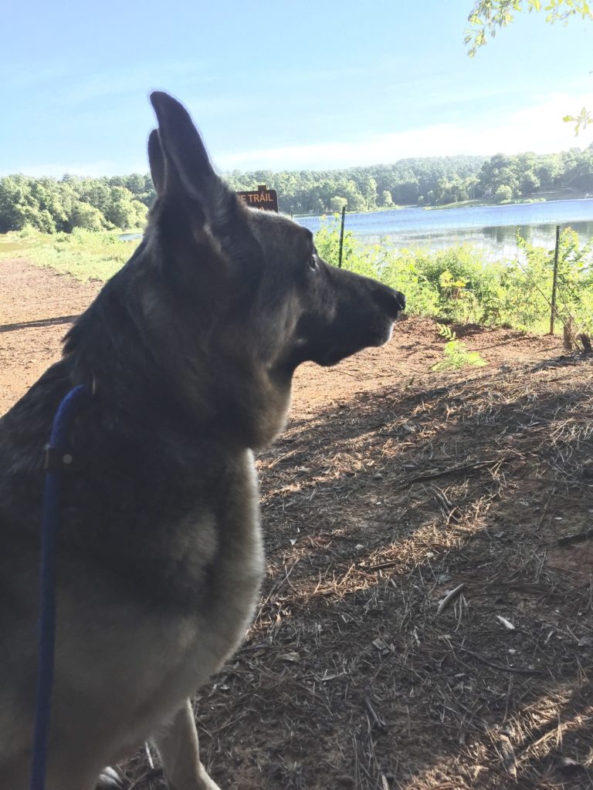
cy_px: 395
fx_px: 662
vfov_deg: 61.7
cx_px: 296
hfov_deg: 48.2
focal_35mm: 29
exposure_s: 1/942
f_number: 2.2
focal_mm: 4.15
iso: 32
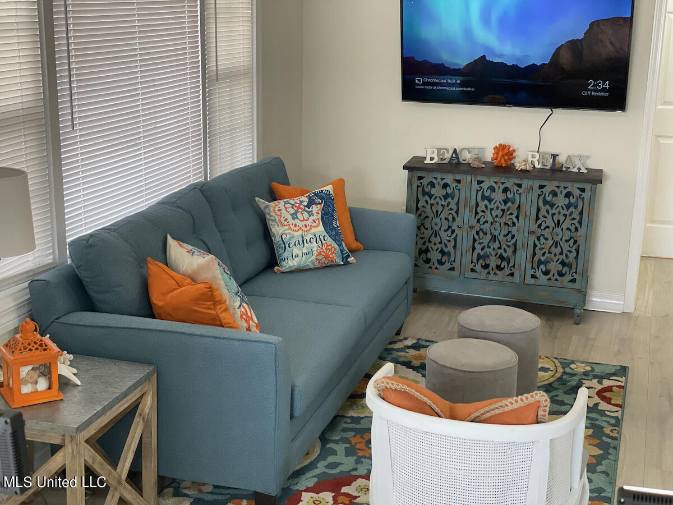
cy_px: 252
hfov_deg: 36.8
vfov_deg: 28.0
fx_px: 1011
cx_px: 336
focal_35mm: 52
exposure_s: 1/120
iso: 250
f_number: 2
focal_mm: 6
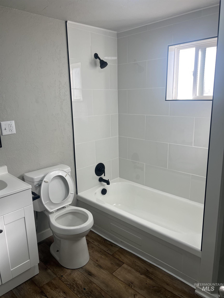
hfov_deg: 53.1
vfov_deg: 67.3
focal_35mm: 26
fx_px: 224
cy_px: 149
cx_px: 112
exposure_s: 1/164
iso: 40
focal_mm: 5.7
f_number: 1.5
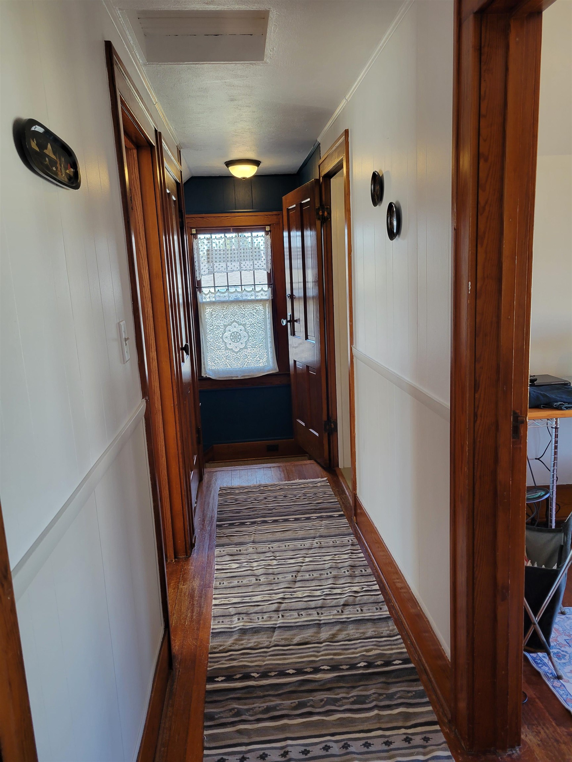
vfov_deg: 67.3
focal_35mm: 26
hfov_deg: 53.1
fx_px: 573
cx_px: 286
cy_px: 381
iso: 100
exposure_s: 1/120
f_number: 1.8
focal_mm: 5.4
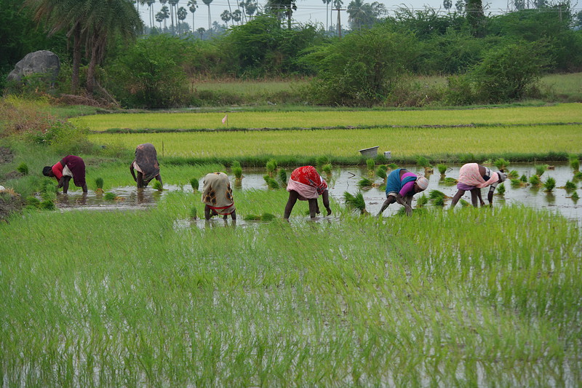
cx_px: 291
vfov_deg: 7.9
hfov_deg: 11.8
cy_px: 194
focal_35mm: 174
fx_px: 2812
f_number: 5.6
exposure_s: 1/100
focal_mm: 113
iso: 100
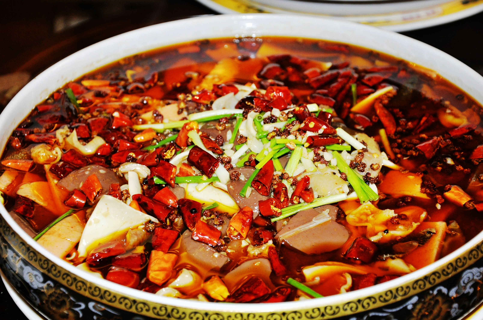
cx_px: 242
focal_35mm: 68
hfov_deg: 29.9
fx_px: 905
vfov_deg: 20.1
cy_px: 160
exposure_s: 1/60
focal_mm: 45
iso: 800
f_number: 4.8
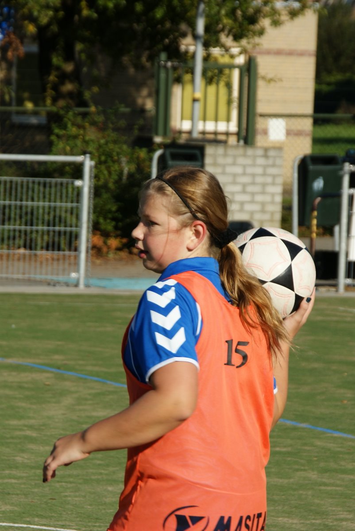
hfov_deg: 7.6
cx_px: 178
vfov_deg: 11.4
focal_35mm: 180
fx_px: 2658
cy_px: 266
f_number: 8
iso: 100
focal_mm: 120
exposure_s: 1/320
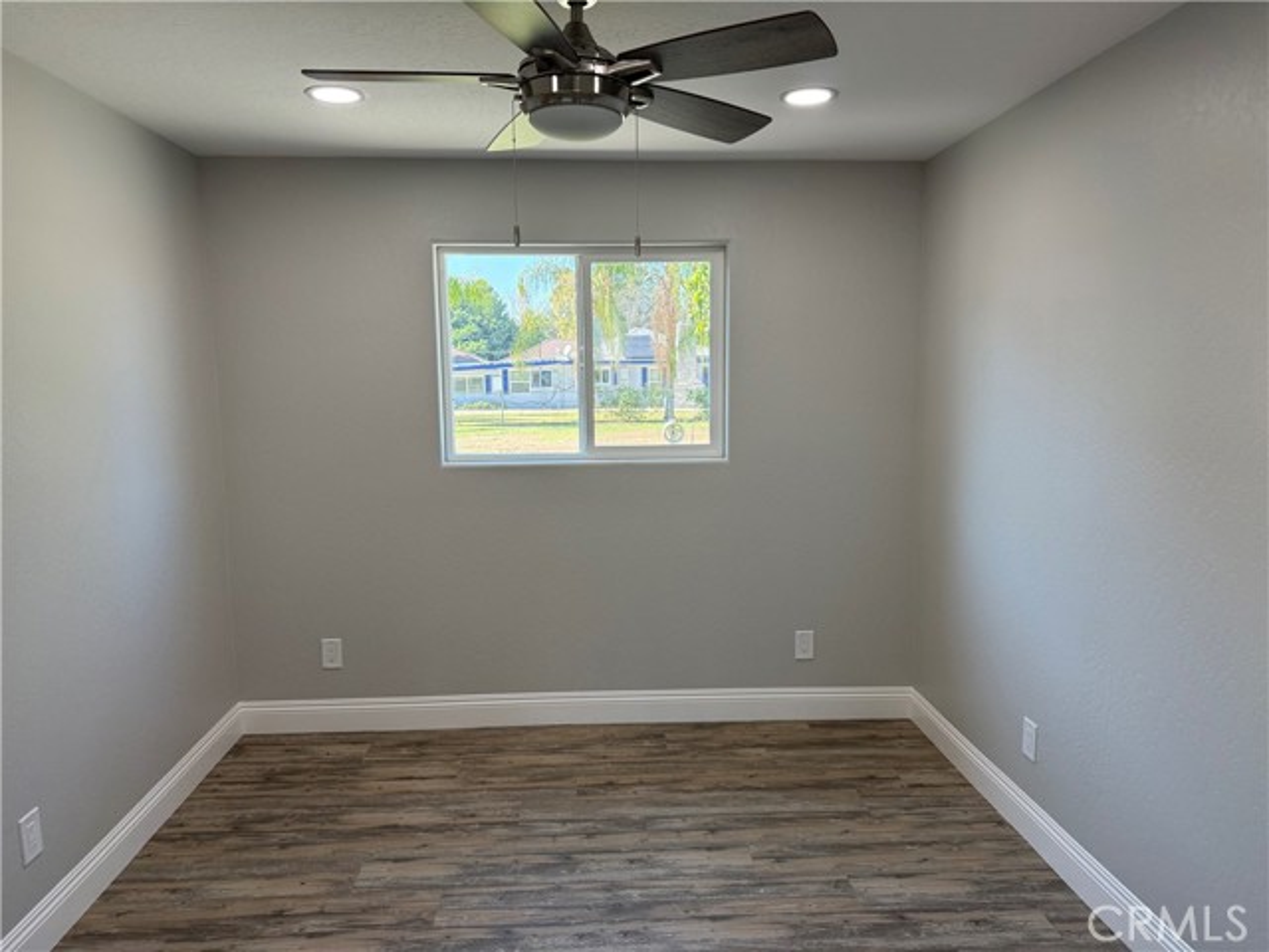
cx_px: 634
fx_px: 880
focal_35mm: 24
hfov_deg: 71.6
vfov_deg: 56.8
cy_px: 476
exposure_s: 1/240
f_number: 1.78
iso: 160
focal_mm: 6.76
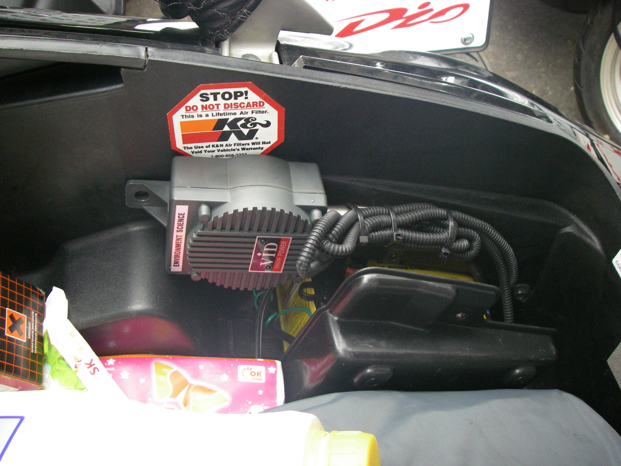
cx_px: 310
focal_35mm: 38
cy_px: 233
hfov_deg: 49.0
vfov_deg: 37.7
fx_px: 682
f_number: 3.3
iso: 320
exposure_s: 1/50
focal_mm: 6.3
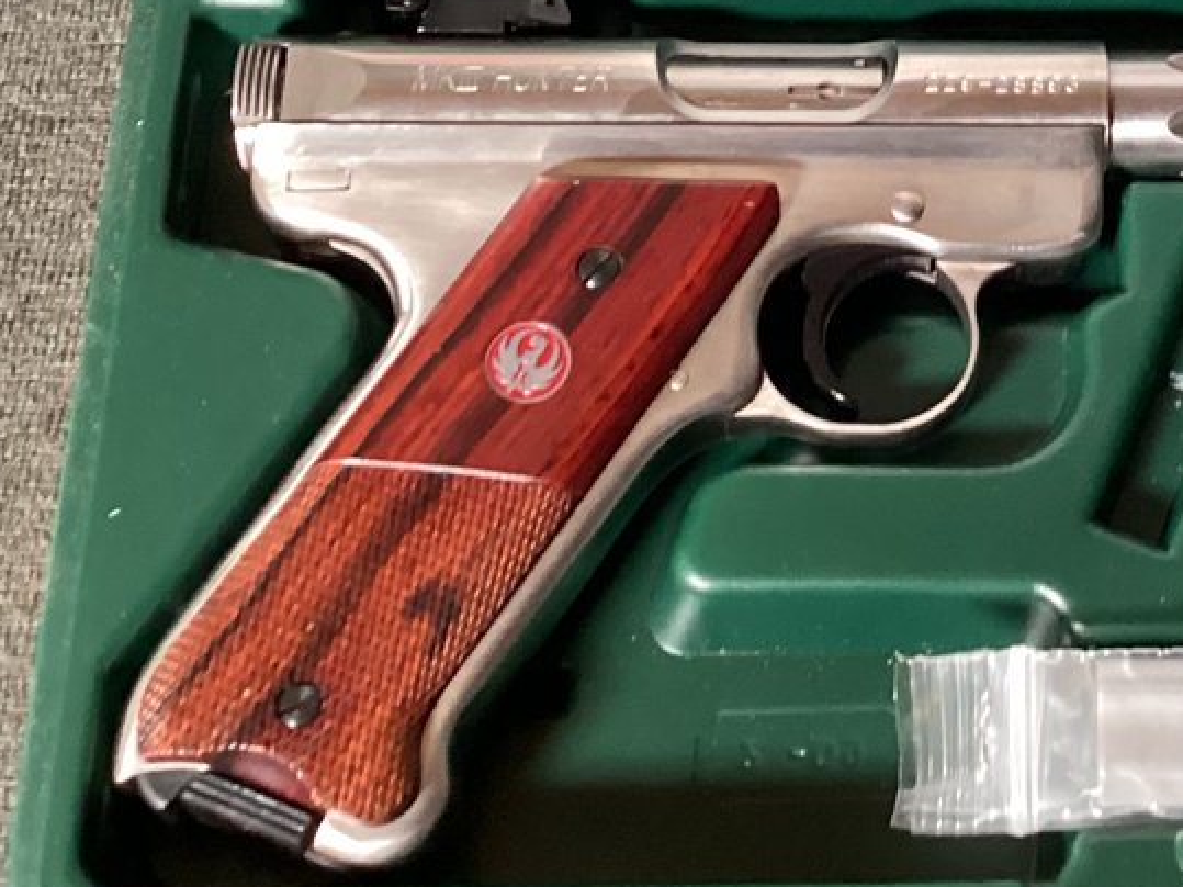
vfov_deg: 16.5
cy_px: -82
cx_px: 1081
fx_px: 2973
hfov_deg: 21.9
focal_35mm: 87
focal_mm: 3.3
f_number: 2.4
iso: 320
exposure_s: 1/30
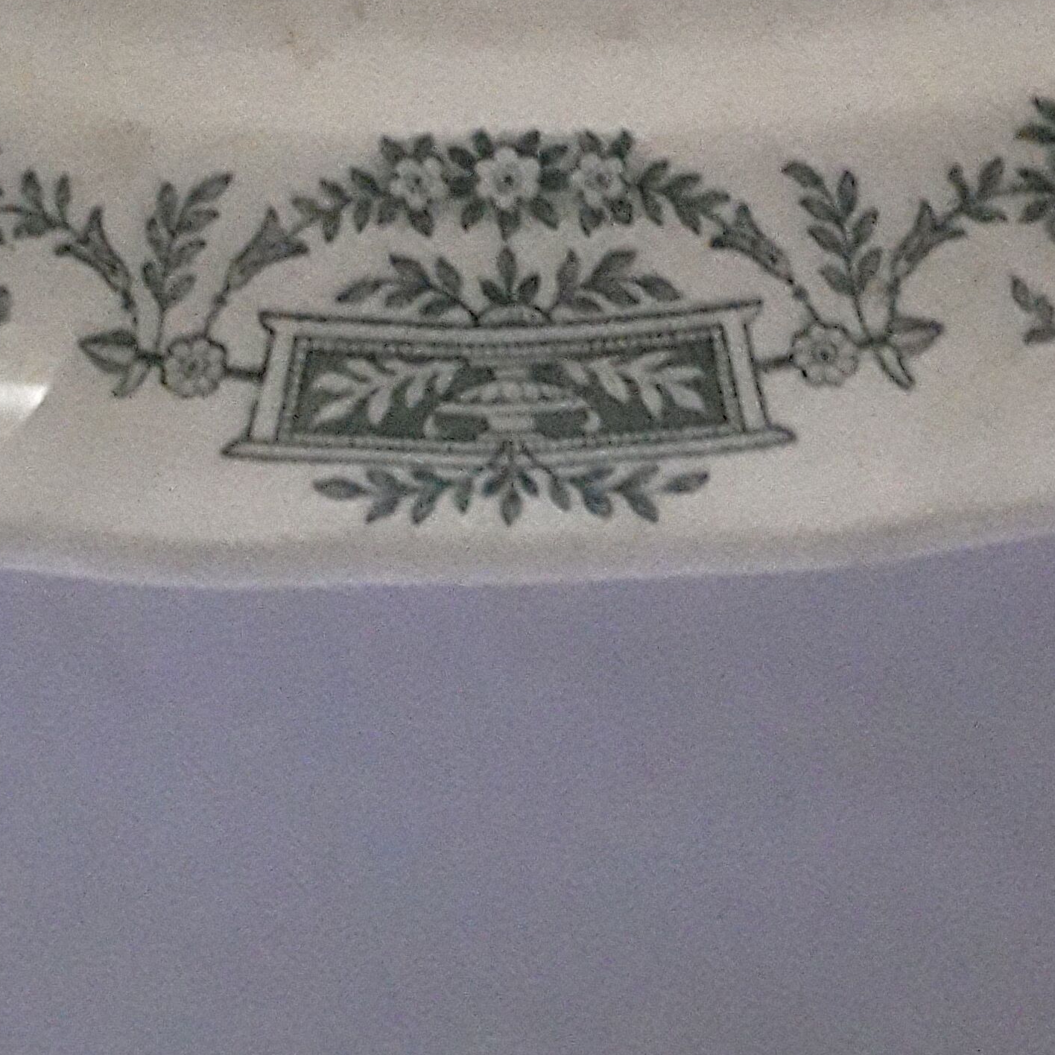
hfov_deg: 31.1
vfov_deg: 30.0
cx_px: 507
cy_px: 145
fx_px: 1896
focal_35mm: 55
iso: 2000
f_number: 1.9
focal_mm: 2.91
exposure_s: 1/17
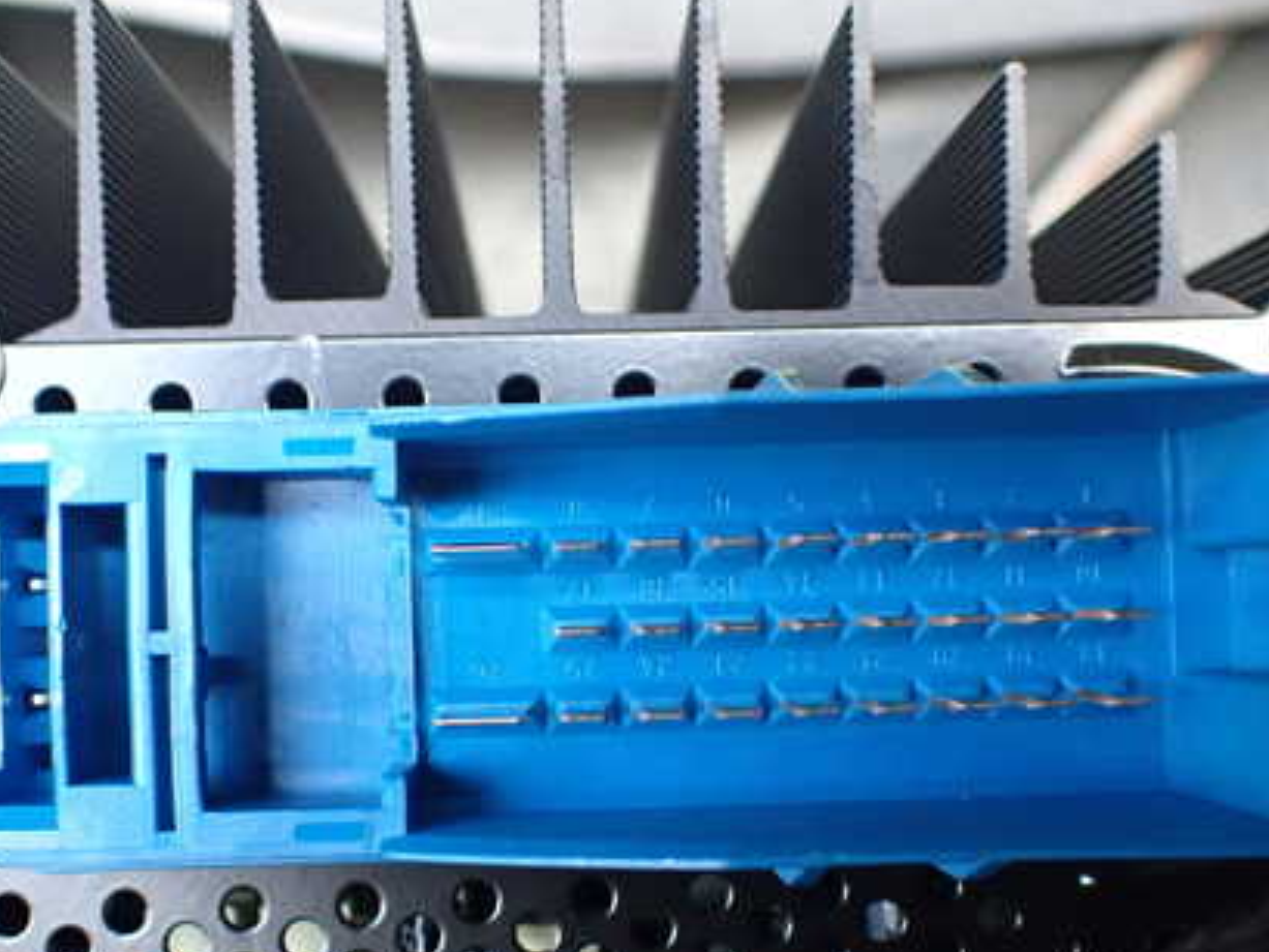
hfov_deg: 42.9
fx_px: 1613
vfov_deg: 32.8
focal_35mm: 44
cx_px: 617
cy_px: 580
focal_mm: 5.4
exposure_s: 1/125
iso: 400
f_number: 2.3
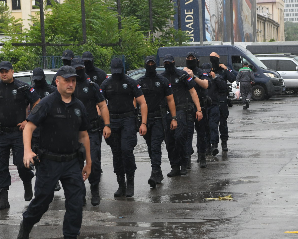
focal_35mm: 133
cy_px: 123
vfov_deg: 11.6
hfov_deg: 14.5
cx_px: 111
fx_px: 1173
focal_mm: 70
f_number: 5
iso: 1000
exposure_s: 1/400
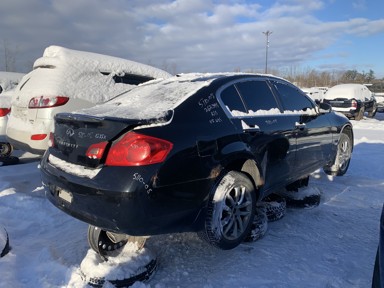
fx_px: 288
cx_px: 192
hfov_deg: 67.3
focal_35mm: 26
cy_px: 144
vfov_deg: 53.1
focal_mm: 4.25
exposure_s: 1/2421
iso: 25
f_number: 1.8
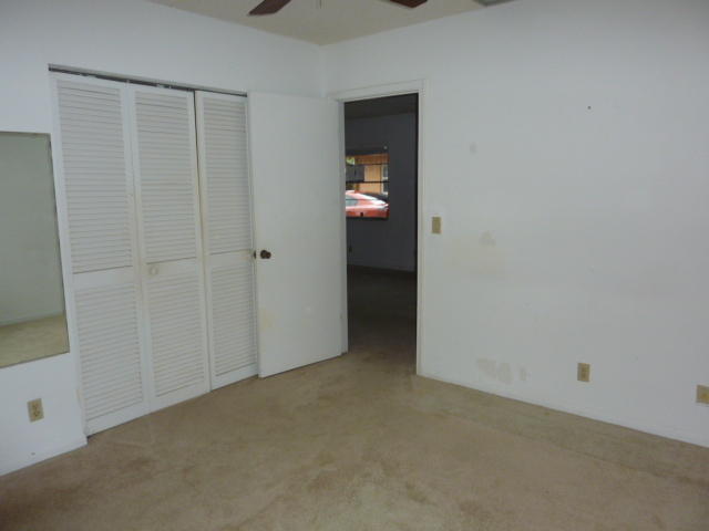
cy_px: 266
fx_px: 512
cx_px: 354
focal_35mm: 25
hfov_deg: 69.4
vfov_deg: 54.9
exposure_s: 1/30
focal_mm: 4.1
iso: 200
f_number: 3.3
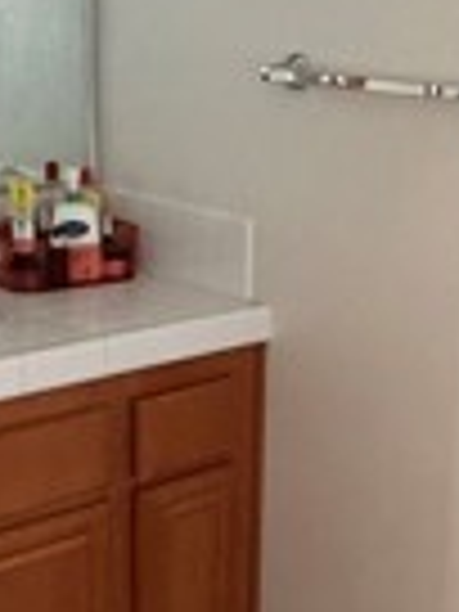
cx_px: 230
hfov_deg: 22.3
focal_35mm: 66
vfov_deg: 29.4
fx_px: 1167
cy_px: 297
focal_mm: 2.22
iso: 800
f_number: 2.2
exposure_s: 1/60
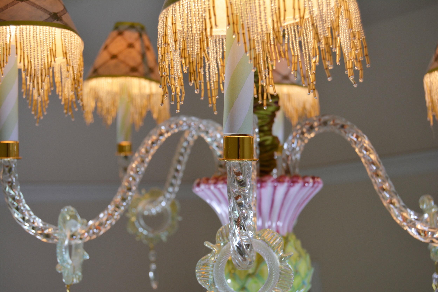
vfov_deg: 28.1
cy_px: 146
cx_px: 219
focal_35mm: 48
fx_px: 584
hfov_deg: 41.1
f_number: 5
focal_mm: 32
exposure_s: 1/100
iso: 400
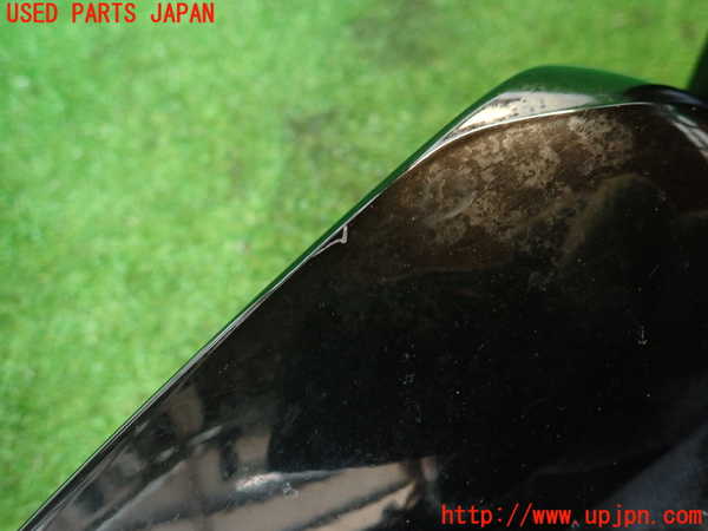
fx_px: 511
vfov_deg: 54.9
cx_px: 354
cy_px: 266
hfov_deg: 69.4
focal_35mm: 25
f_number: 2
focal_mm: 4.5
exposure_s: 1/30
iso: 320
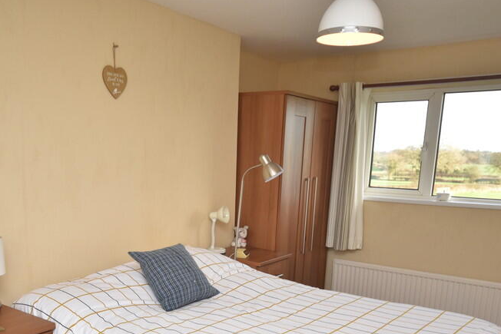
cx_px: 220
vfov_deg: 38.7
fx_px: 459
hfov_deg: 57.0
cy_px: 259
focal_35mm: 33
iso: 720
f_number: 4.8
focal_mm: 14
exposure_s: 1/200
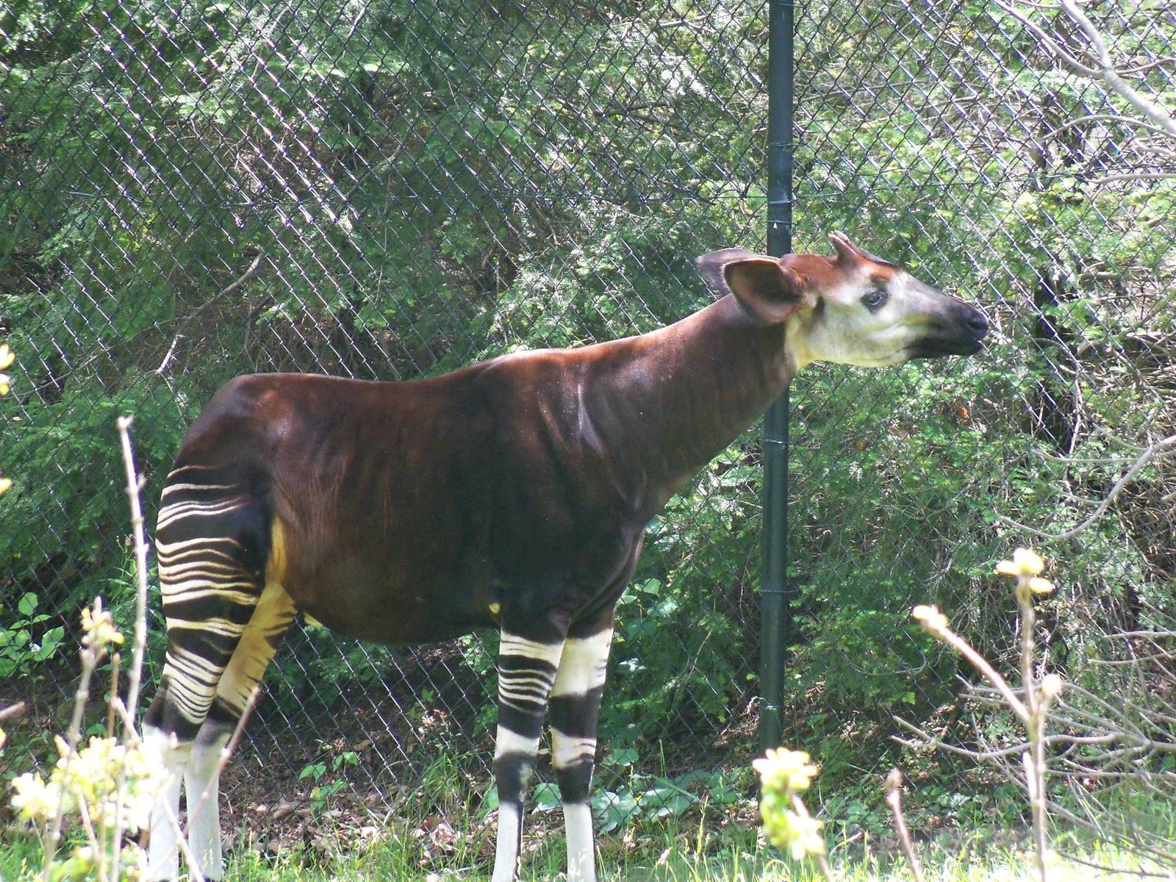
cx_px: 588
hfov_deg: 6.9
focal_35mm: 286
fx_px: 9716
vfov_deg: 5.2
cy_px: 441
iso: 400
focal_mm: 50.6
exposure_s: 1/160
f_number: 4.5
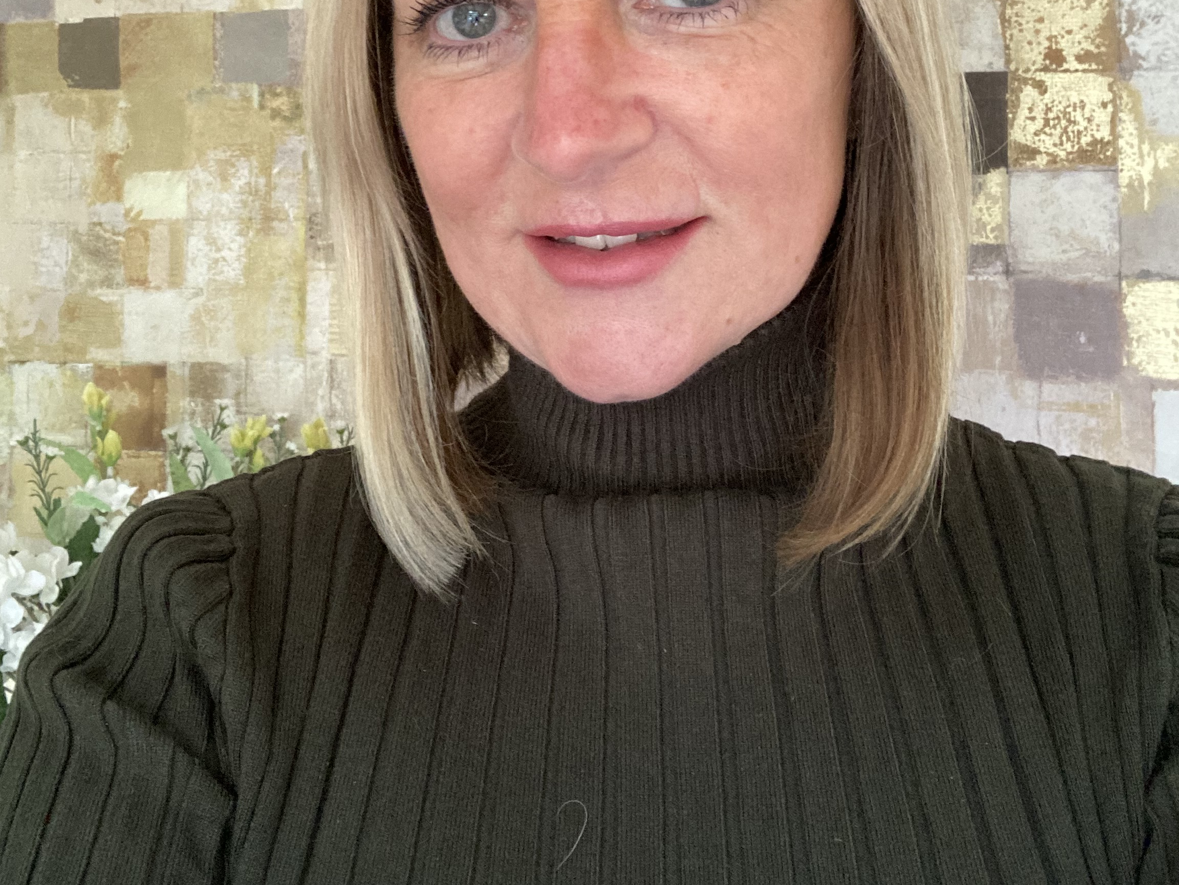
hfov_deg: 43.8
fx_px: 1465
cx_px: 586
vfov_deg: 33.0
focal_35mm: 43
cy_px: 228
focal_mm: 2.87
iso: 320
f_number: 2.2
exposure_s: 1/40
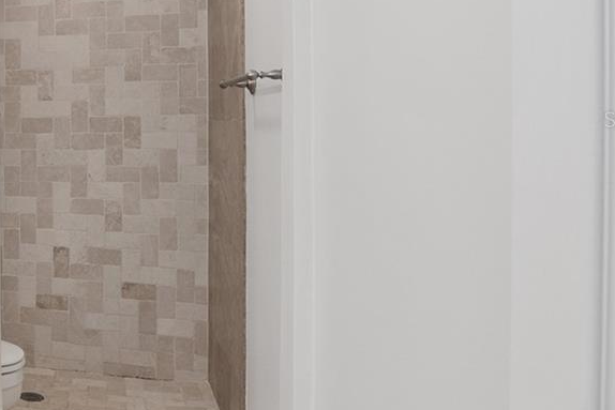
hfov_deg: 35.9
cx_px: -158
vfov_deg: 33.7
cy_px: 119
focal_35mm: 39
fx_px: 666
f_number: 7.1
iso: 400
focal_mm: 14
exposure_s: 1/8
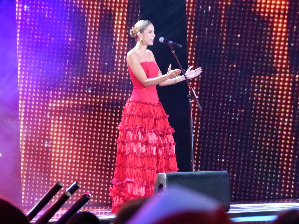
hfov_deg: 7.0
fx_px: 2453
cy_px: 112
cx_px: 150
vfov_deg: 5.2
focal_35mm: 284
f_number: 4
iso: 800
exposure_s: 1/30
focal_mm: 51.1
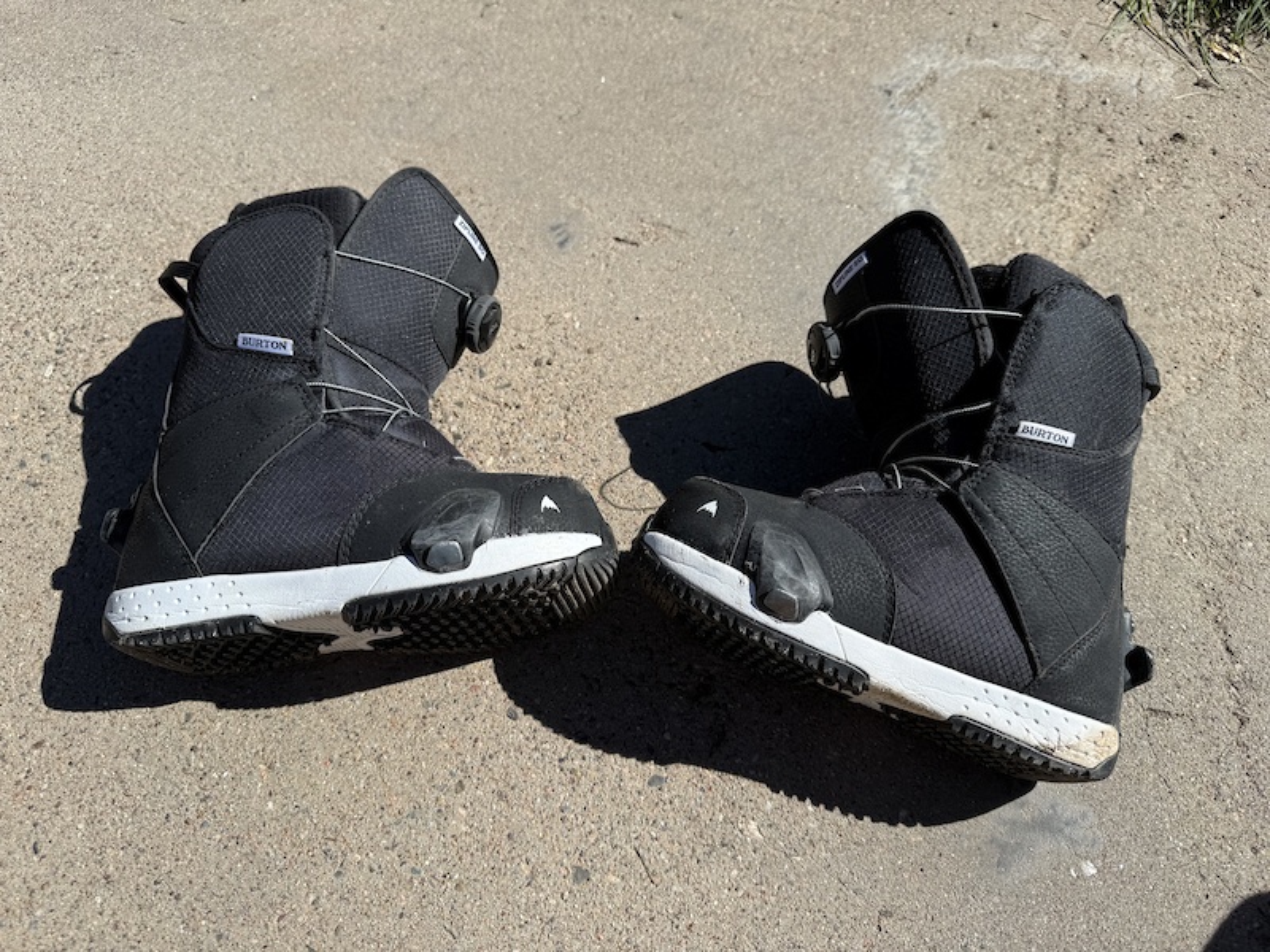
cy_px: 476
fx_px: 881
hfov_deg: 71.6
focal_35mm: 24
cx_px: 635
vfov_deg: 56.8
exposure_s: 1/4673
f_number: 1.78
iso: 80
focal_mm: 6.76
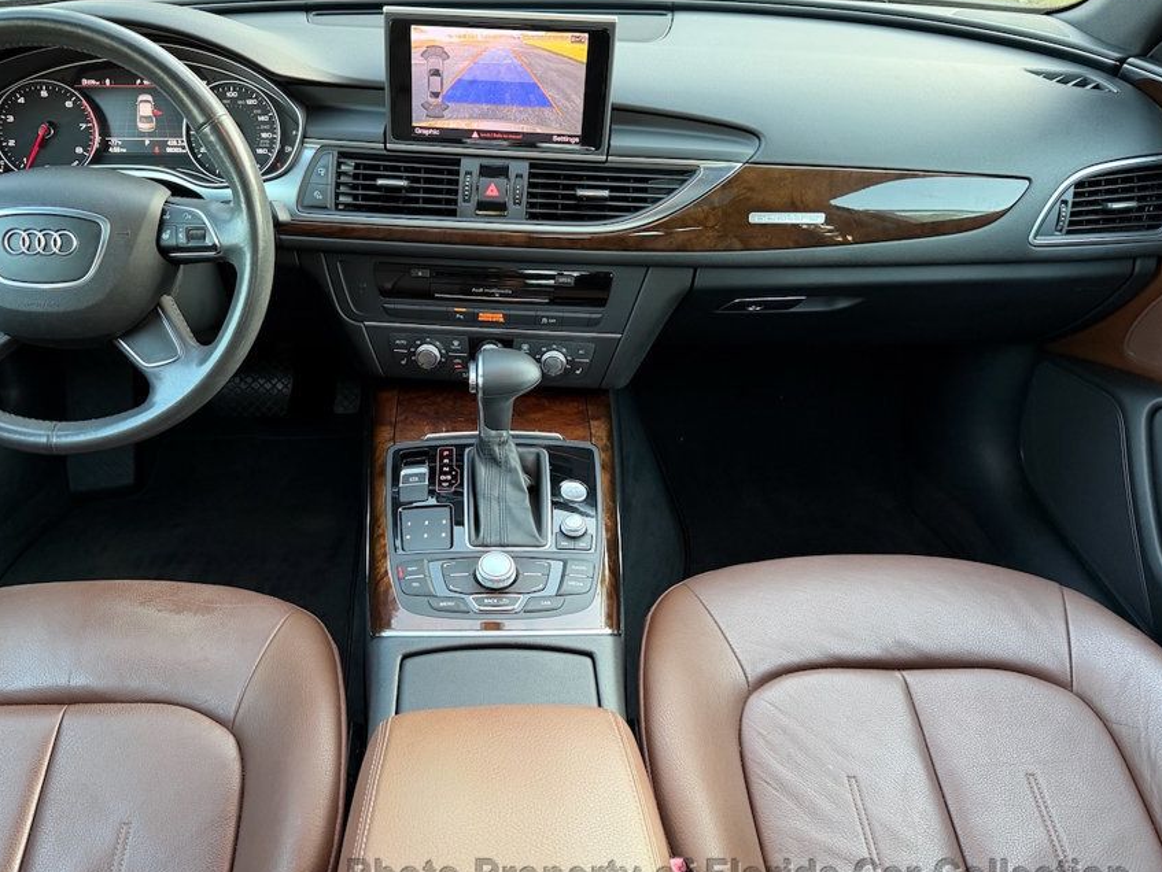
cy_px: 396
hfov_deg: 61.4
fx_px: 974
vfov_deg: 48.2
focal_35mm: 29
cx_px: 499
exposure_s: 1/60
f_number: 1.78
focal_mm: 6.76
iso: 200
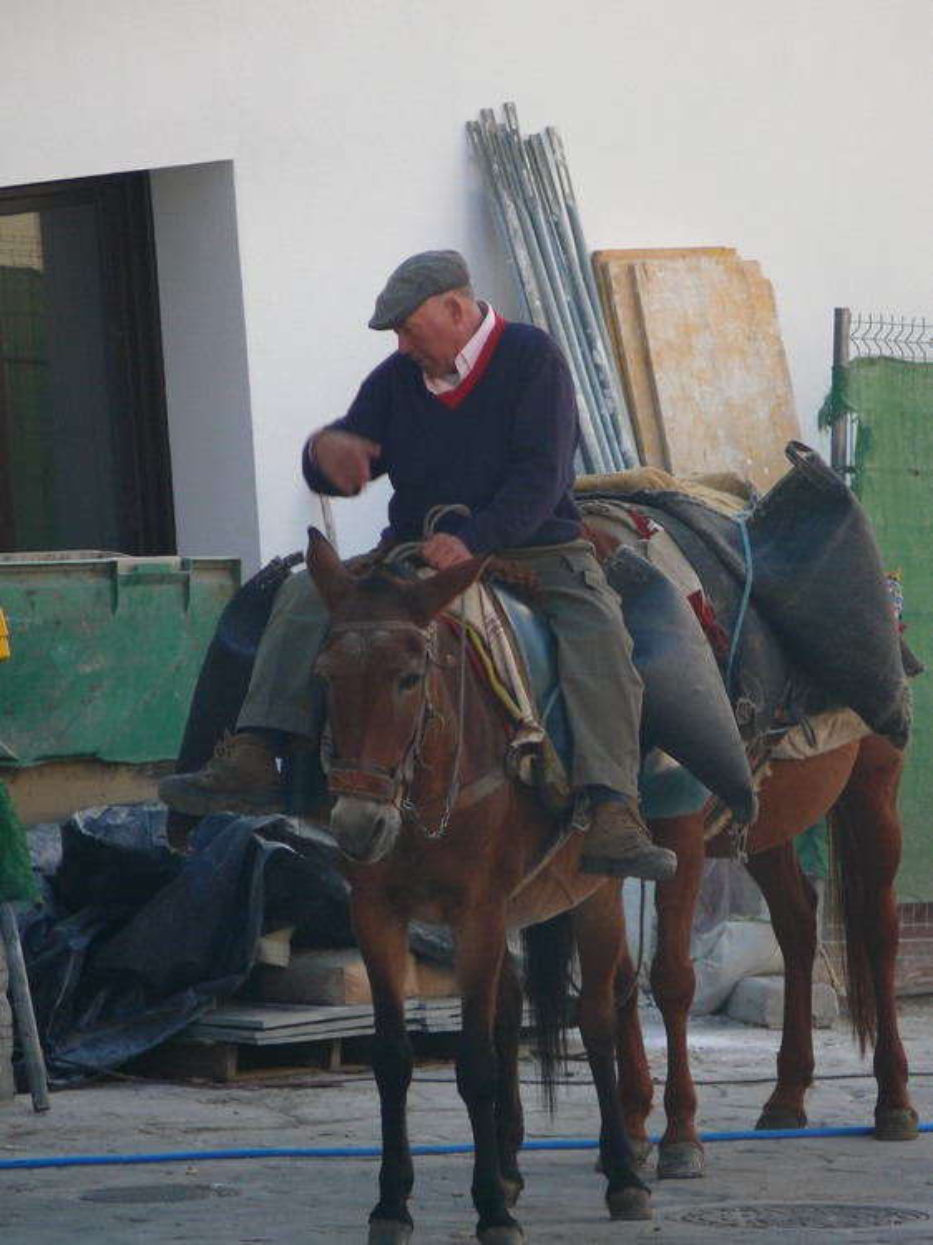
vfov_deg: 4.7
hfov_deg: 3.5
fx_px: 15102
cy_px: 622
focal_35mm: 420
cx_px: 466
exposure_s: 1/80
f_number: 3.7
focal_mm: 88.8
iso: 100
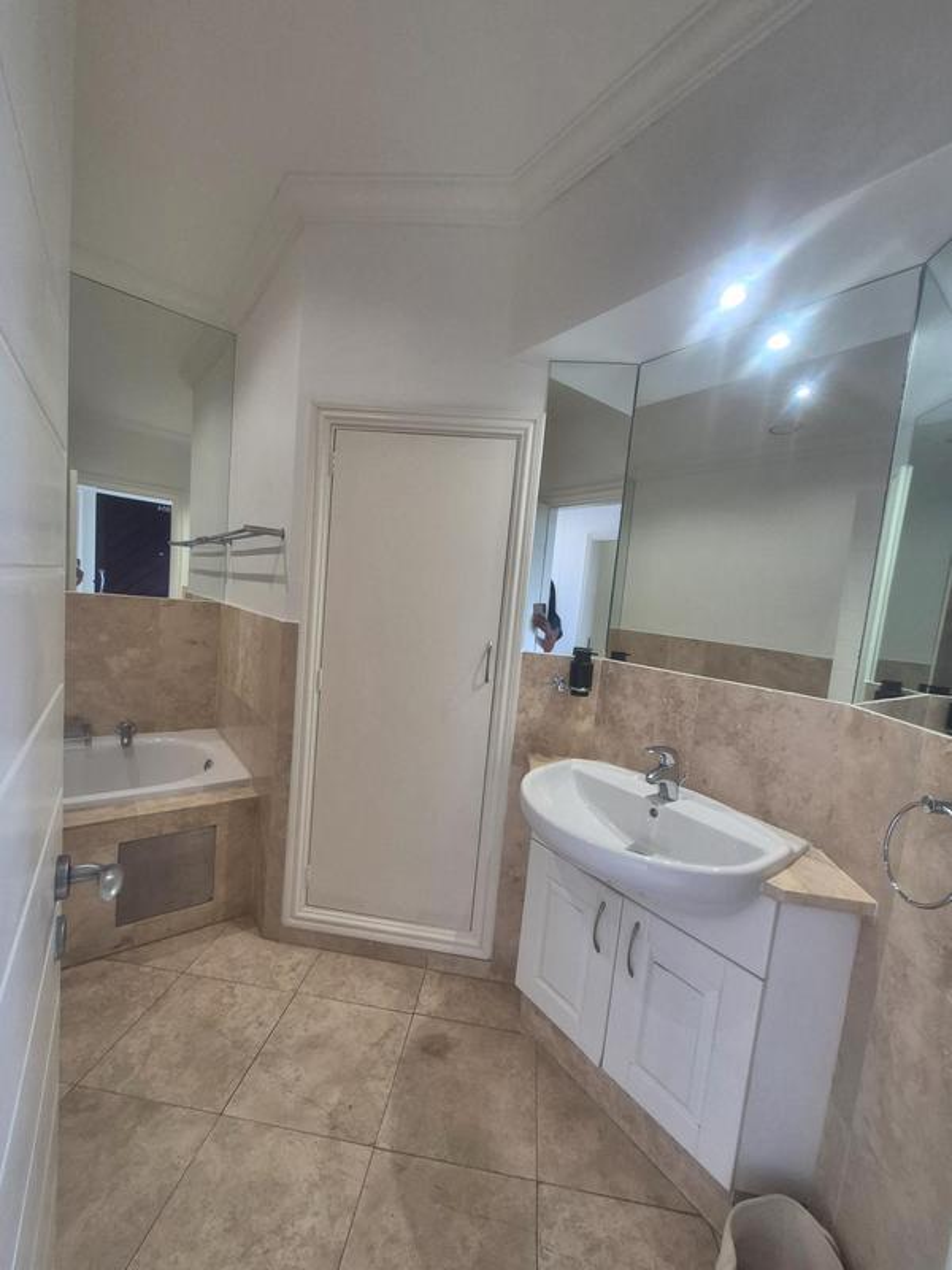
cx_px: 476
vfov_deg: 106.2
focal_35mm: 13
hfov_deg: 89.9
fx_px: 477
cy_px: 635
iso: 200
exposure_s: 1/50
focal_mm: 1.74
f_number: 2.2
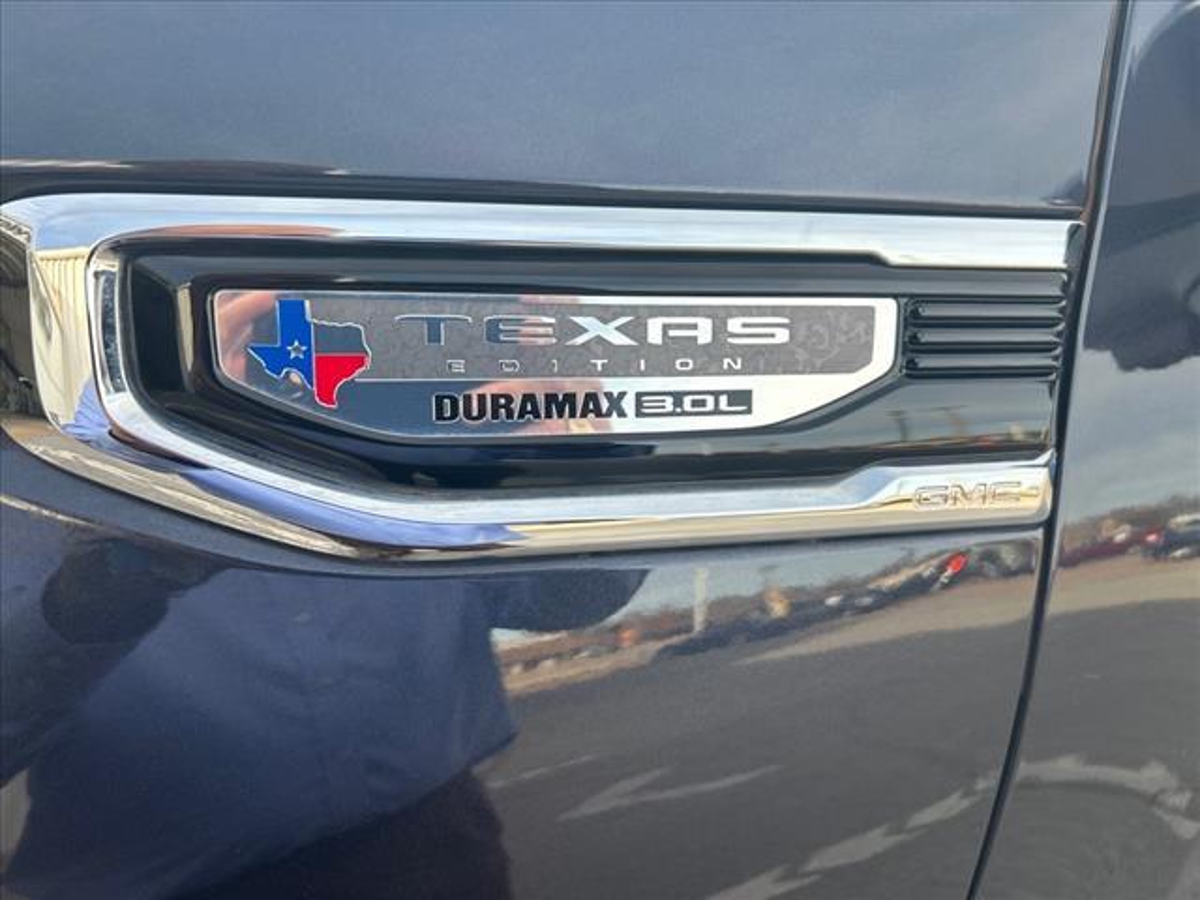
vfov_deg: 53.1
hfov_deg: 67.3
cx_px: 600
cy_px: 450
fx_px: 901
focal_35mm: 26
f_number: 1.5
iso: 50
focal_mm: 5.7
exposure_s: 1/588
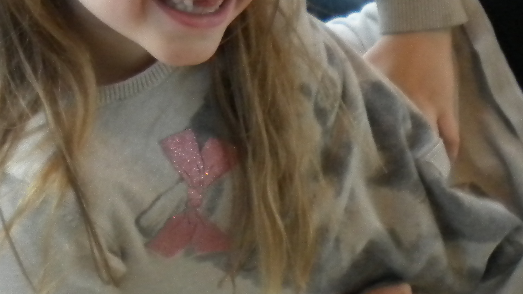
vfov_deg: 12.6
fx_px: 1262
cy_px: -143
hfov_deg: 23.1
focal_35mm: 91
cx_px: 102
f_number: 3.1
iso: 400
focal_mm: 6.3
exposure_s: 1/90.7
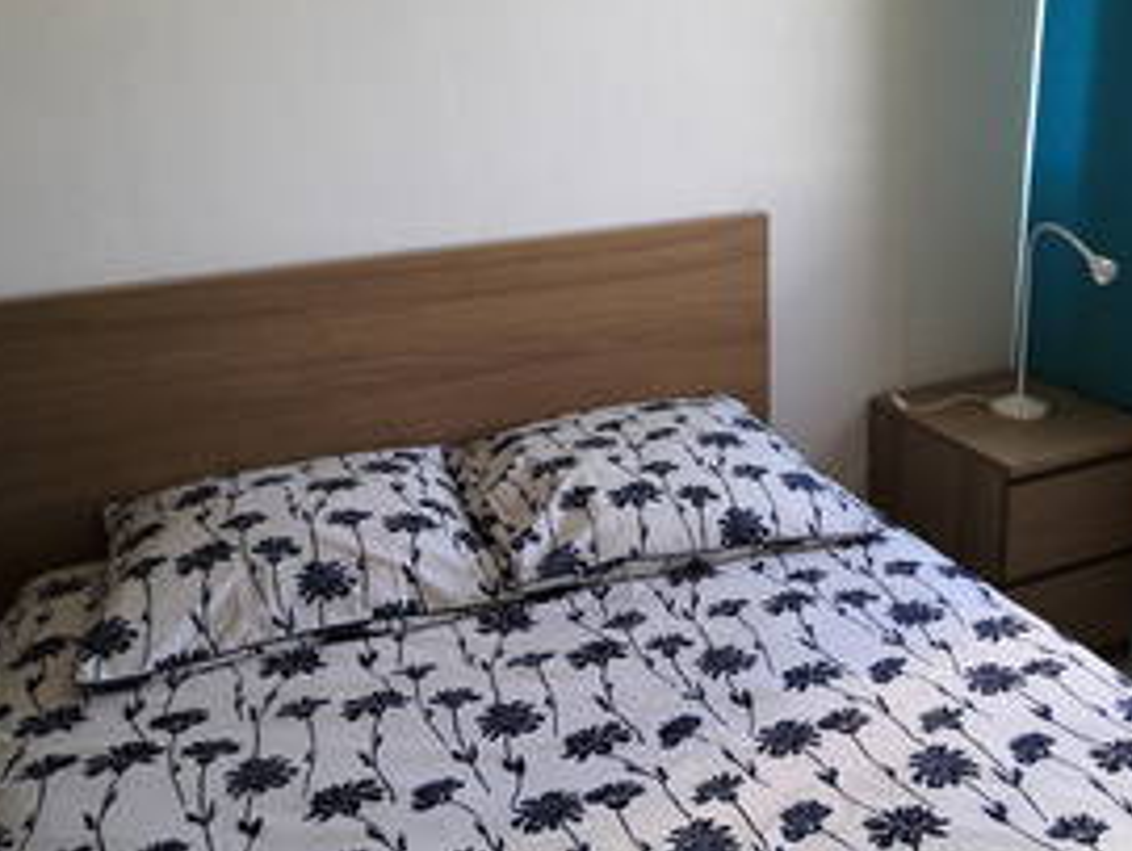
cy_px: 449
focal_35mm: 36
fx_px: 1178
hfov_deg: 51.1
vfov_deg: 39.7
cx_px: 658
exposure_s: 1/60
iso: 160
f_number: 1.8
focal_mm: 3.95
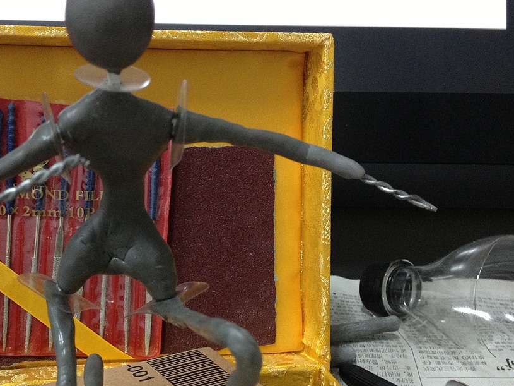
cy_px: 261
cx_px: 187
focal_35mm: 55
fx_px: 817
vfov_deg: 26.4
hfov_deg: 34.7
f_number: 2.4
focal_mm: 4.28
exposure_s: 1/20
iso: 250
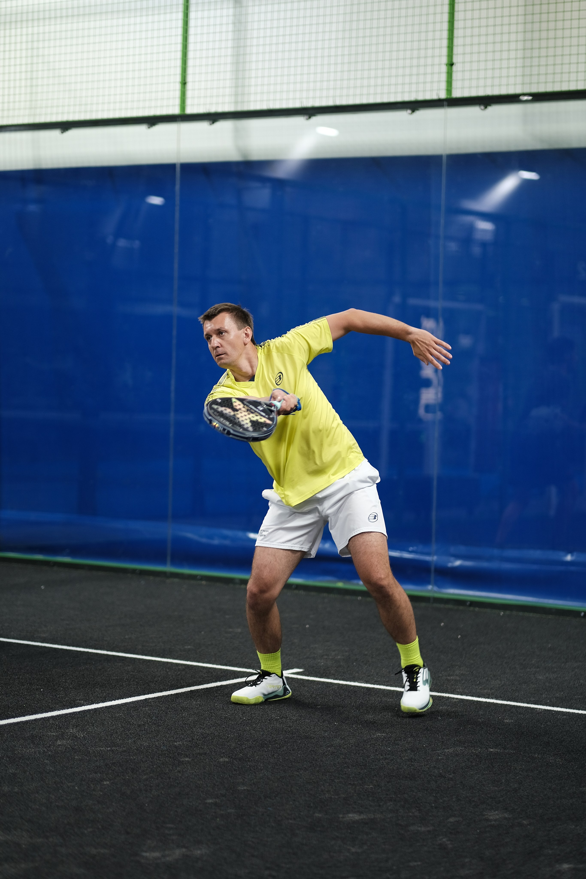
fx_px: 2051
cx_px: 293
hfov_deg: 16.3
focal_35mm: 84
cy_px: 440
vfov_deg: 24.2
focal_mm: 56
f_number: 1.2
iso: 250
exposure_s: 1/250
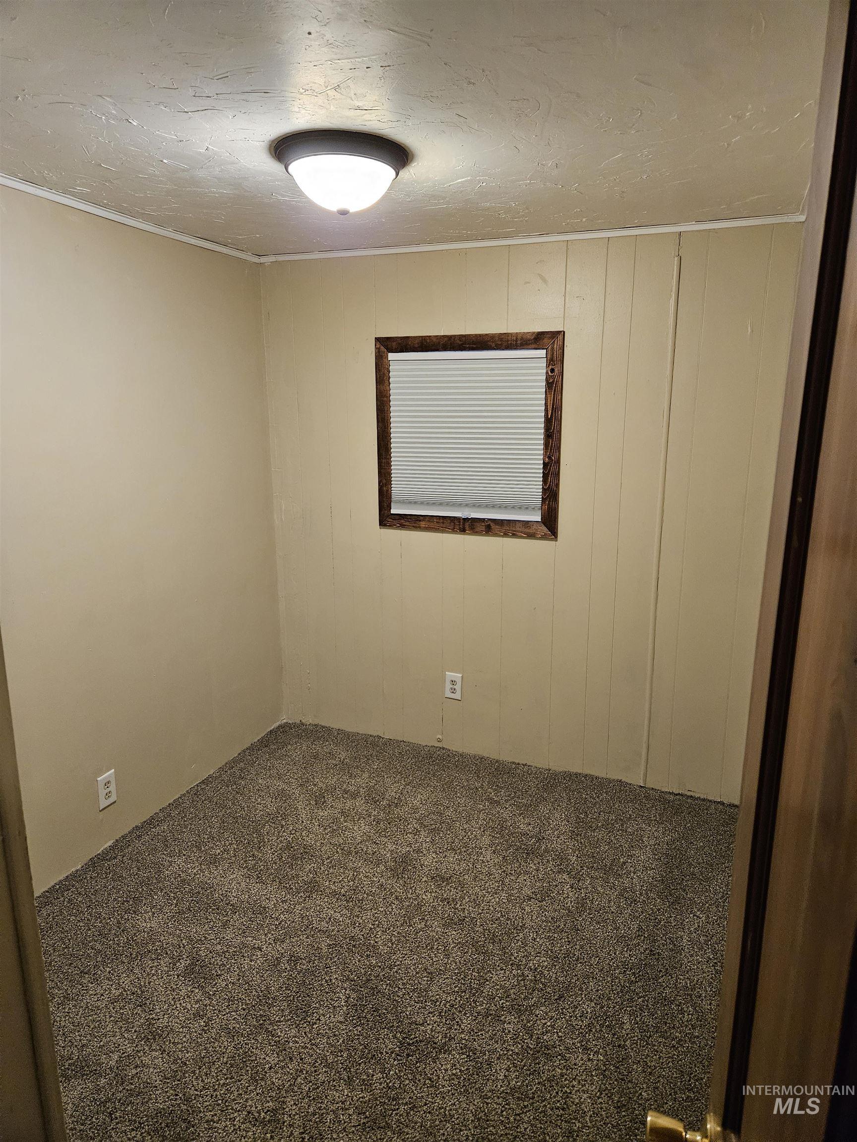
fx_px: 759
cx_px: 428
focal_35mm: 23
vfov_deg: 73.9
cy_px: 571
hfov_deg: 58.9
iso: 1000
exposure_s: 1/120
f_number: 1.8
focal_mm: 5.4
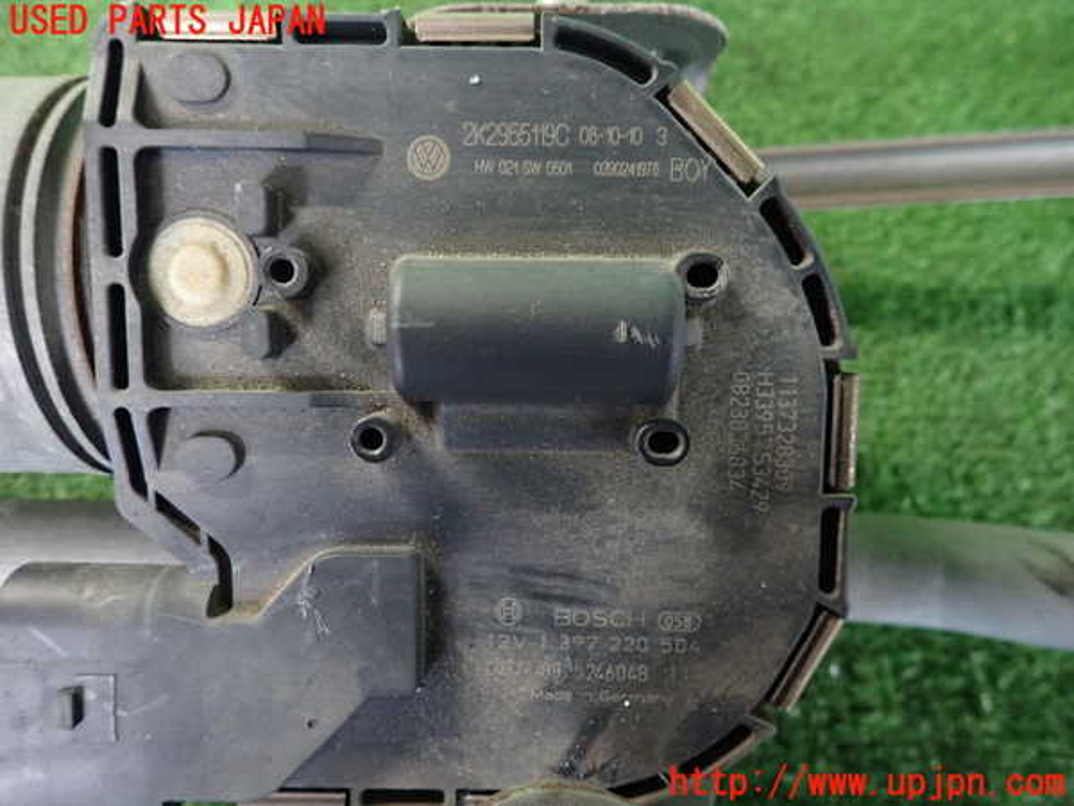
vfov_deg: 54.9
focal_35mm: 25
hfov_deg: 69.4
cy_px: 403
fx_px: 776
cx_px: 537
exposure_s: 1/30
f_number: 2
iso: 800
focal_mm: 4.5
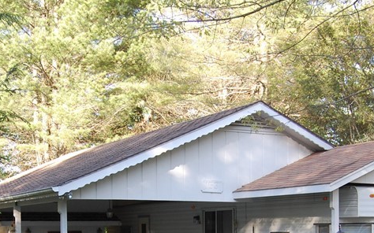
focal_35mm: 70
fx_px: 713
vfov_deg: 17.8
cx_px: 160
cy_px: 272
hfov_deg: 29.3
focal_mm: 20
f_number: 5.6
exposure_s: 1/125
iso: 400
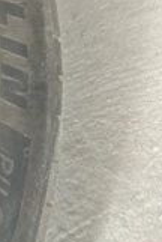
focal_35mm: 67
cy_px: 83
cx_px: -40
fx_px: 450
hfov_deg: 19.1
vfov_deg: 29.8
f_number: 1.5
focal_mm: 5.7
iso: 125
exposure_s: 1/71
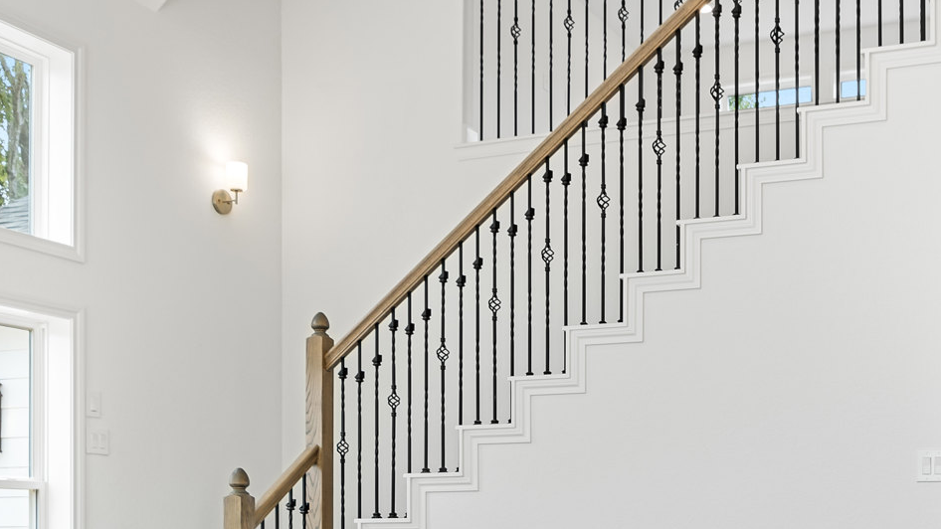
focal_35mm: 51
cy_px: 579
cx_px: 711
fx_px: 1272
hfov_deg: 39.4
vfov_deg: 22.2
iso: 100
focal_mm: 16
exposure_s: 1/40
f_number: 3.2
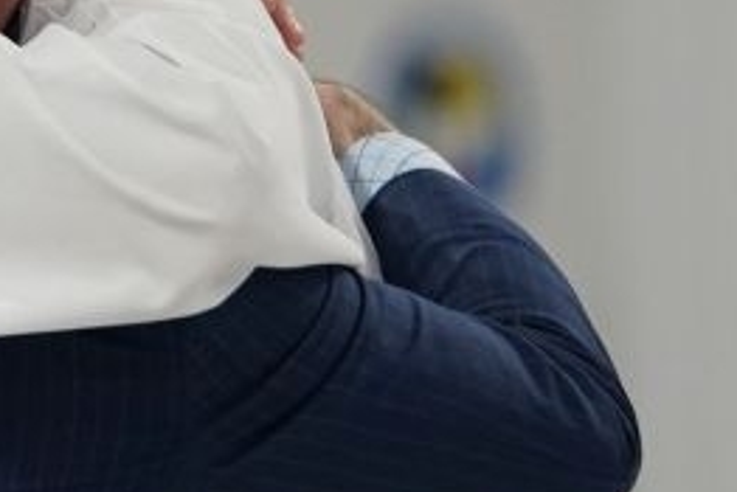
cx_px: 219
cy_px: 14
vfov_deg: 1.0
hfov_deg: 1.5
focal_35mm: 1372
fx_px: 28102
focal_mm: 200
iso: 2000
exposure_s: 1/1000
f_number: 2.8
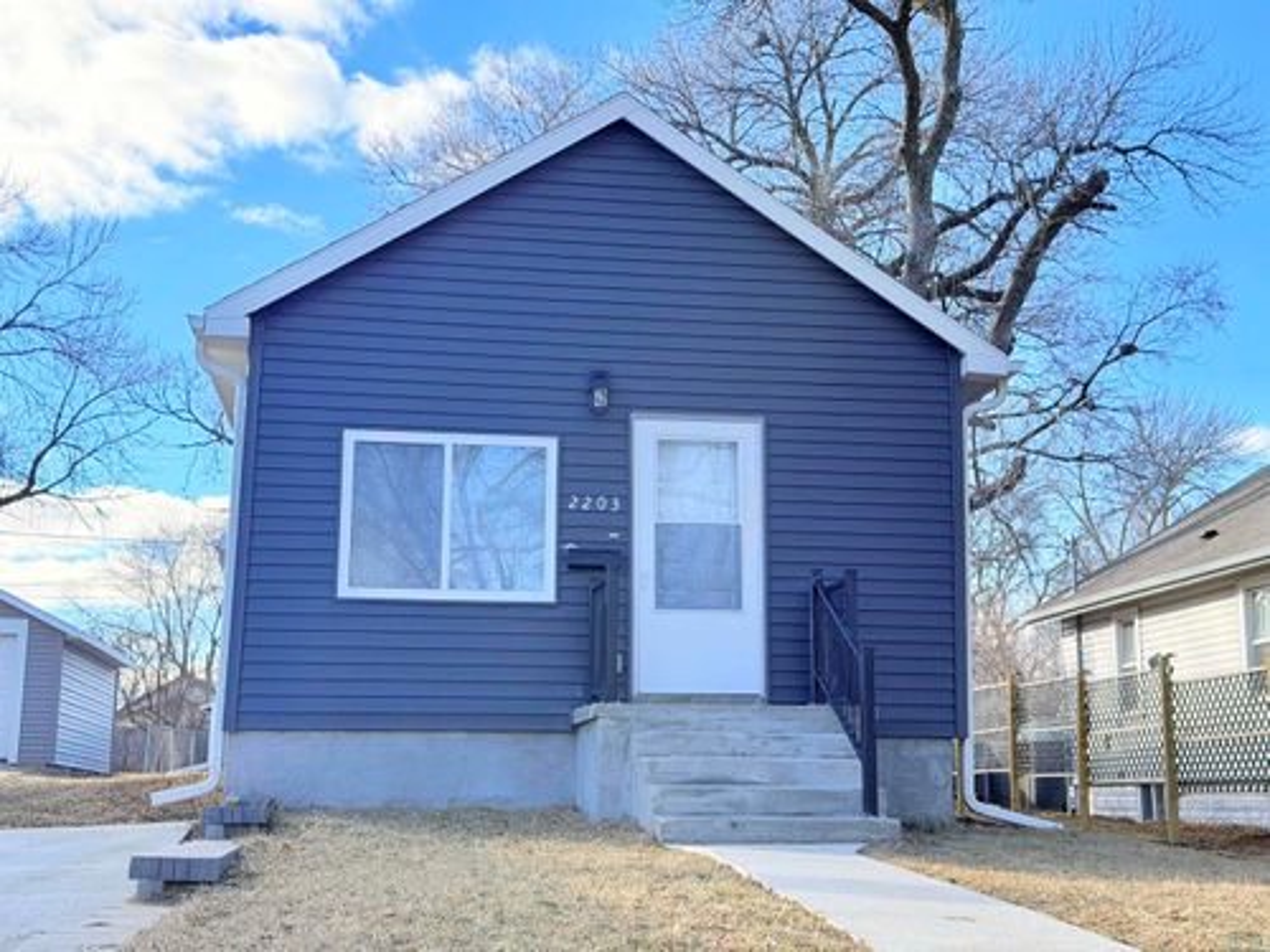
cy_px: 476
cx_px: 635
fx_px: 1761
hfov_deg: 39.7
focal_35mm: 48
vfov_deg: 30.3
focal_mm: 6.76
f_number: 1.78
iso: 100
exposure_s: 1/1838
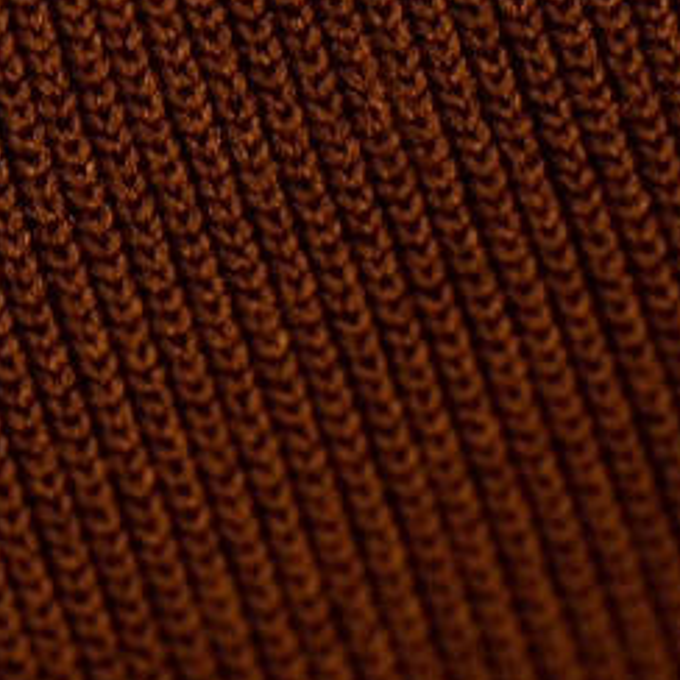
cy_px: 596
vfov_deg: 2.7
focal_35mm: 642
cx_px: -1218
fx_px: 14268
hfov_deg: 2.7
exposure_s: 1/20
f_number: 8
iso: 500
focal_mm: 90
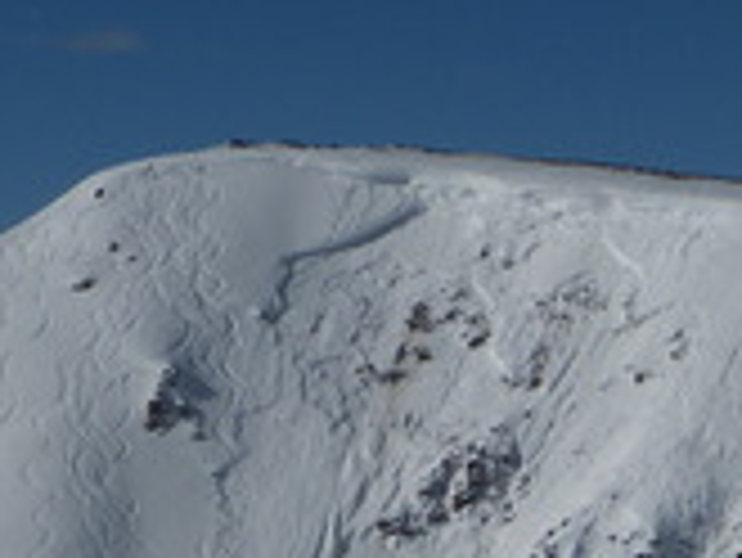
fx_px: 4826
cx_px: 733
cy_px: 936
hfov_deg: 8.7
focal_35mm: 225
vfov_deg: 6.5
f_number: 5.5
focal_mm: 11.1
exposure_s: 1/1250
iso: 50
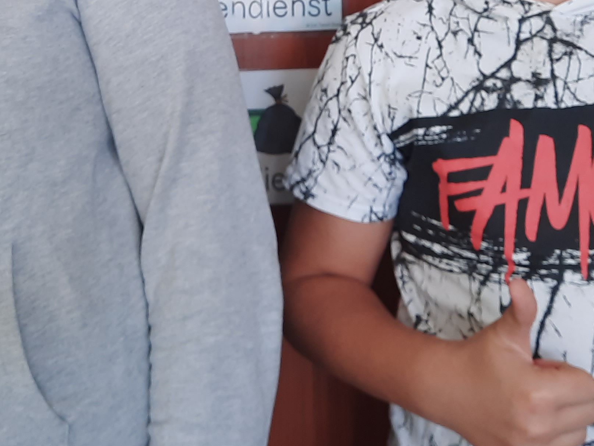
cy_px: -61
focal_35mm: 62
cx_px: 229
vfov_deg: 22.2
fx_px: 1064
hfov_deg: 31.1
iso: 64
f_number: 2
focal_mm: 4.6
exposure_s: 1/50
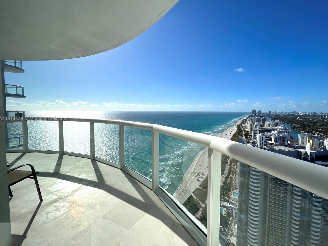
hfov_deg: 101.9
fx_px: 133
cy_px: 119
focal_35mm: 14
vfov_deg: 85.6
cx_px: 175
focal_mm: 1.57
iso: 32
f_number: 1.8
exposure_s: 1/2273
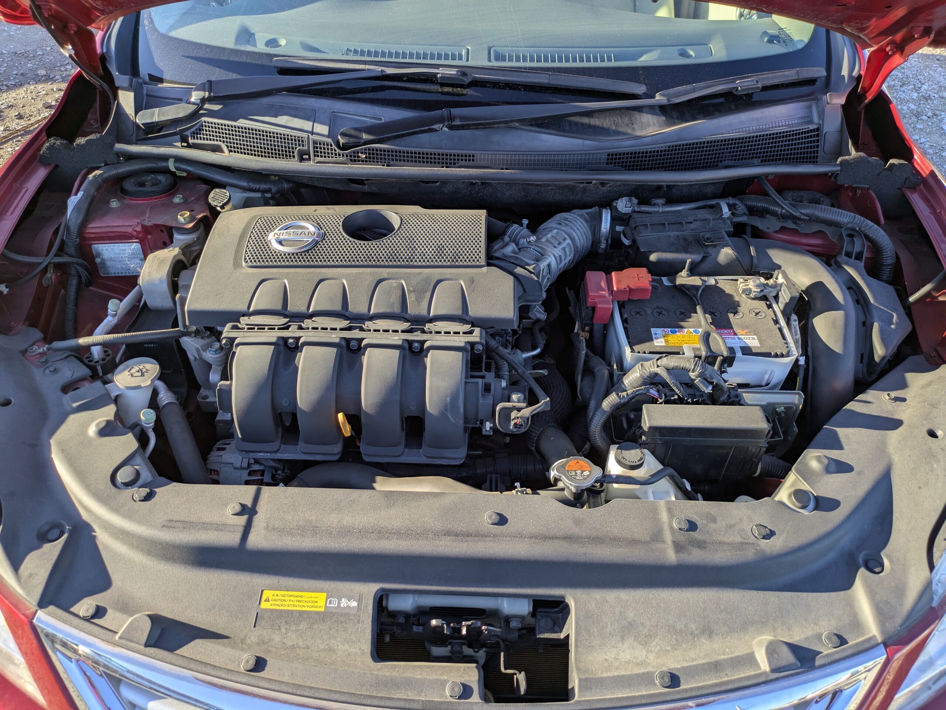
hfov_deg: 69.4
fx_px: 683
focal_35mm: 25
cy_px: 355
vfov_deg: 54.9
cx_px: 473
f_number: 1.89
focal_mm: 5.43
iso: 44
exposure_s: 1/418
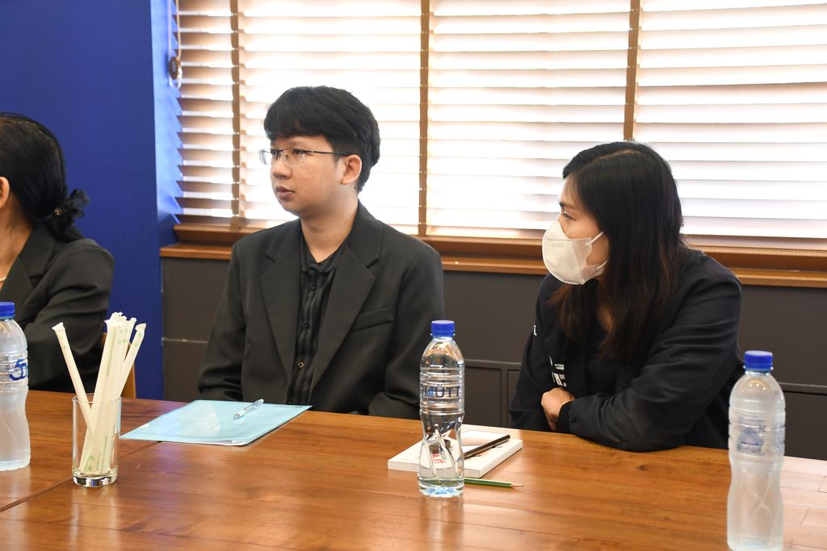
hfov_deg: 30.5
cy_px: 276
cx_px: 414
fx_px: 1516
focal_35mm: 66
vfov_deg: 20.6
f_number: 4.5
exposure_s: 1/30
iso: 640
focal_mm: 44
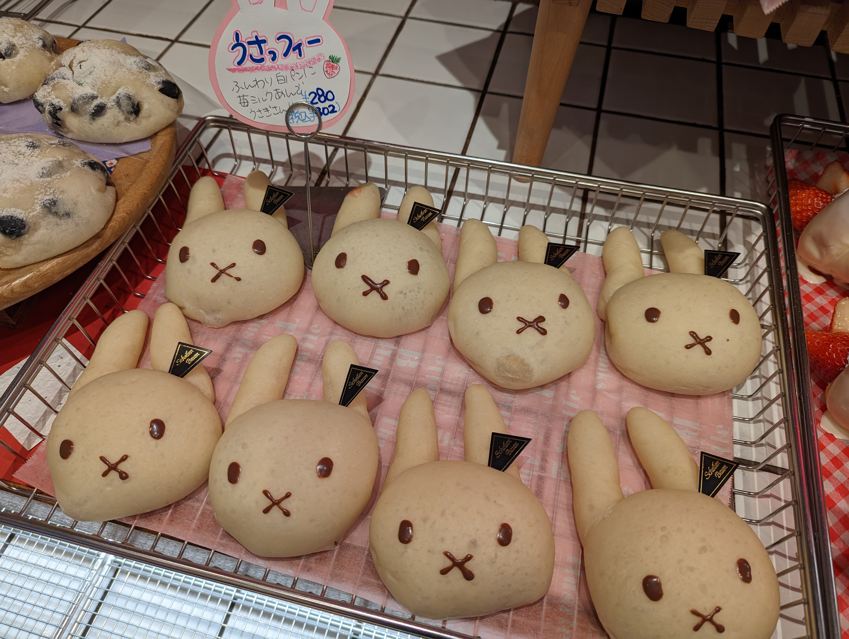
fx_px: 589
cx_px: 424
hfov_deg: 71.5
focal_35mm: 24
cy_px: 320
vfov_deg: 56.9
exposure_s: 1/127
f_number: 1.85
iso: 41
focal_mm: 6.81
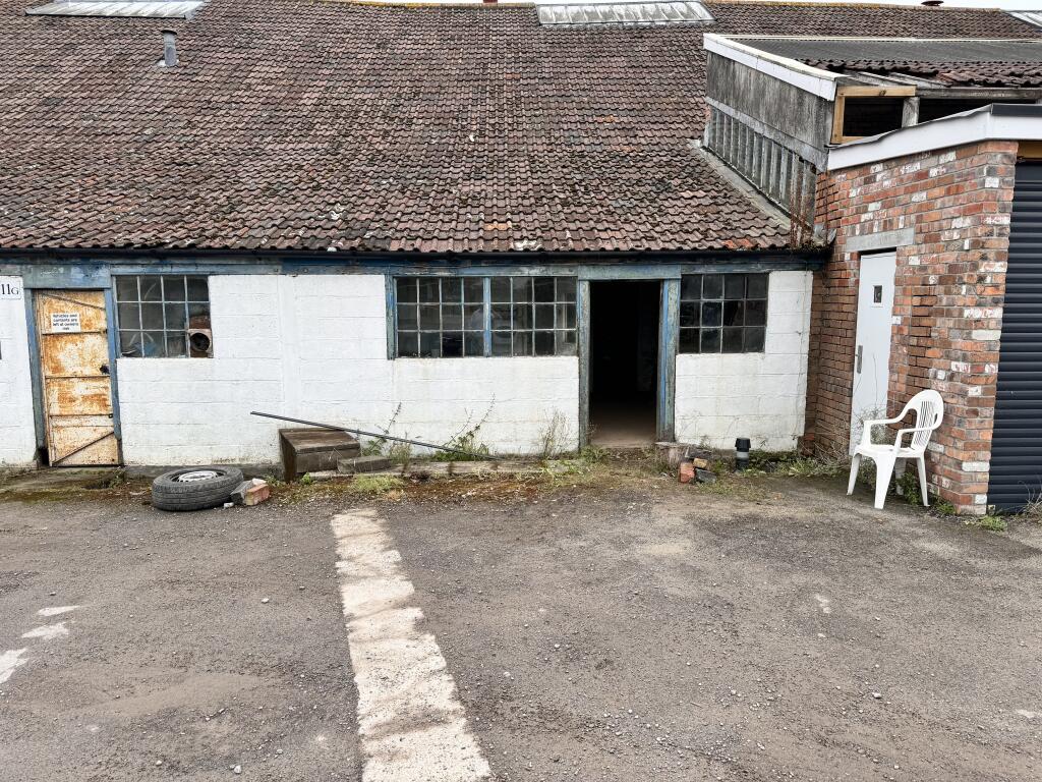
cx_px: 521
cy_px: 391
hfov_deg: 71.6
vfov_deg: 56.8
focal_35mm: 24
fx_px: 722
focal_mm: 6.76
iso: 80
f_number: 1.78
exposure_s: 1/1488
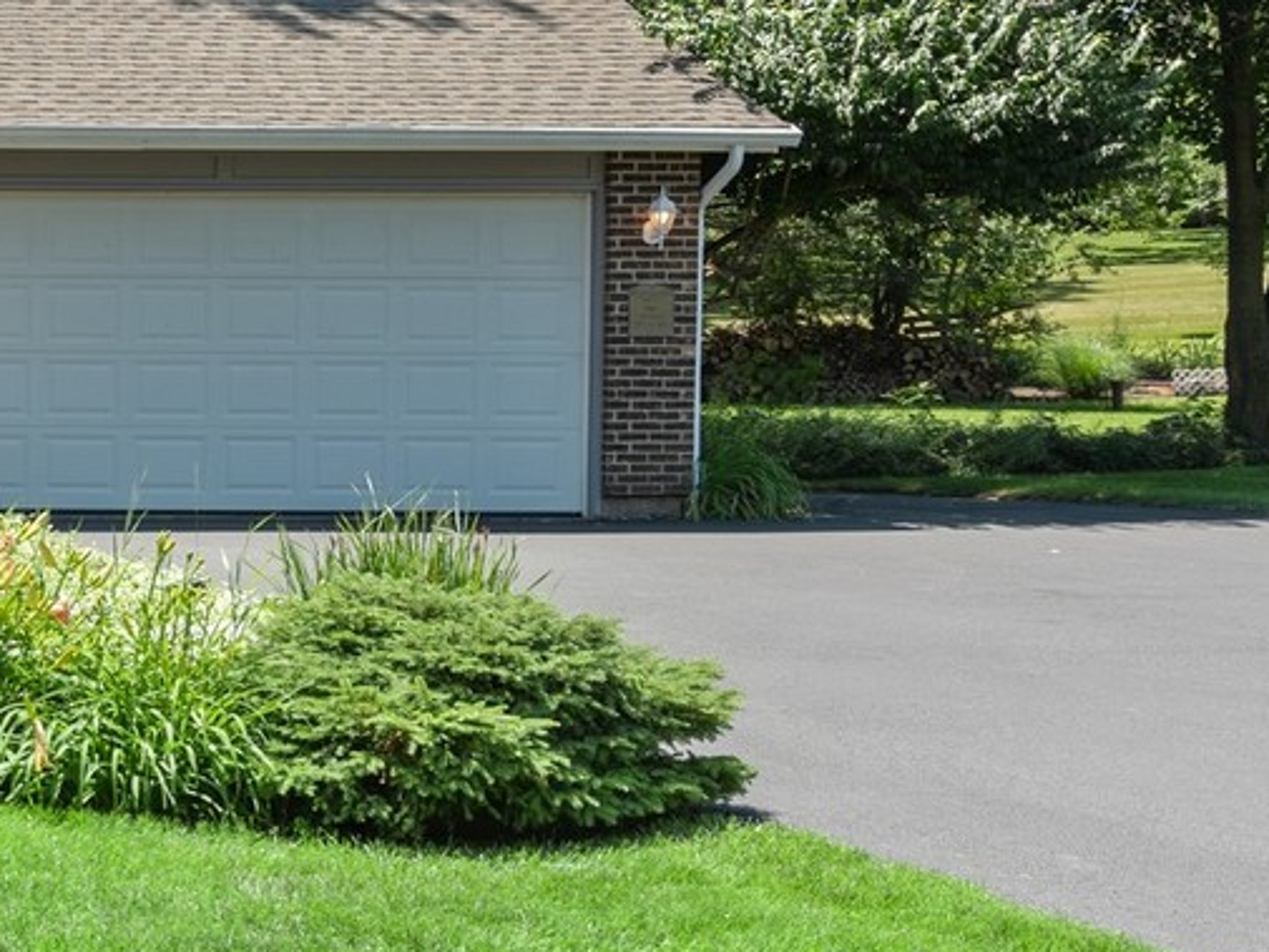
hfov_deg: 21.5
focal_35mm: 74
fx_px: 2713
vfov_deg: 19.9
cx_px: -692
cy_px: 475
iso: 200
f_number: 8
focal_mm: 24
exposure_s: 1/100
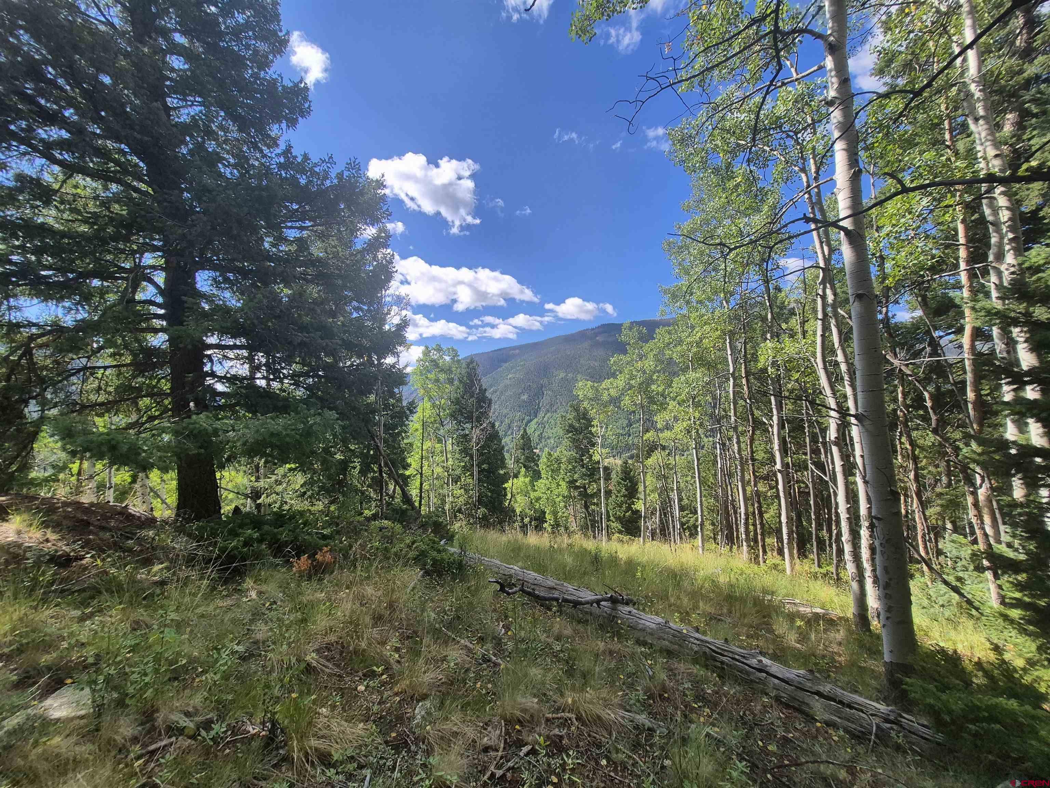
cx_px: 525
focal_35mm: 13
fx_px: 394
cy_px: 394
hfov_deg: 106.2
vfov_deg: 89.9
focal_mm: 1.74
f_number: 2.2
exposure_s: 1/1032
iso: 50
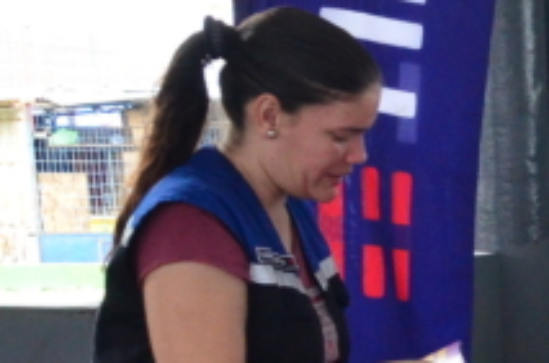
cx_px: 1312
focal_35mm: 174
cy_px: 669
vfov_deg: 7.6
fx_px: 2648
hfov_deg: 10.3
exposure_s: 1/80
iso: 1600
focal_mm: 24
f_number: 10
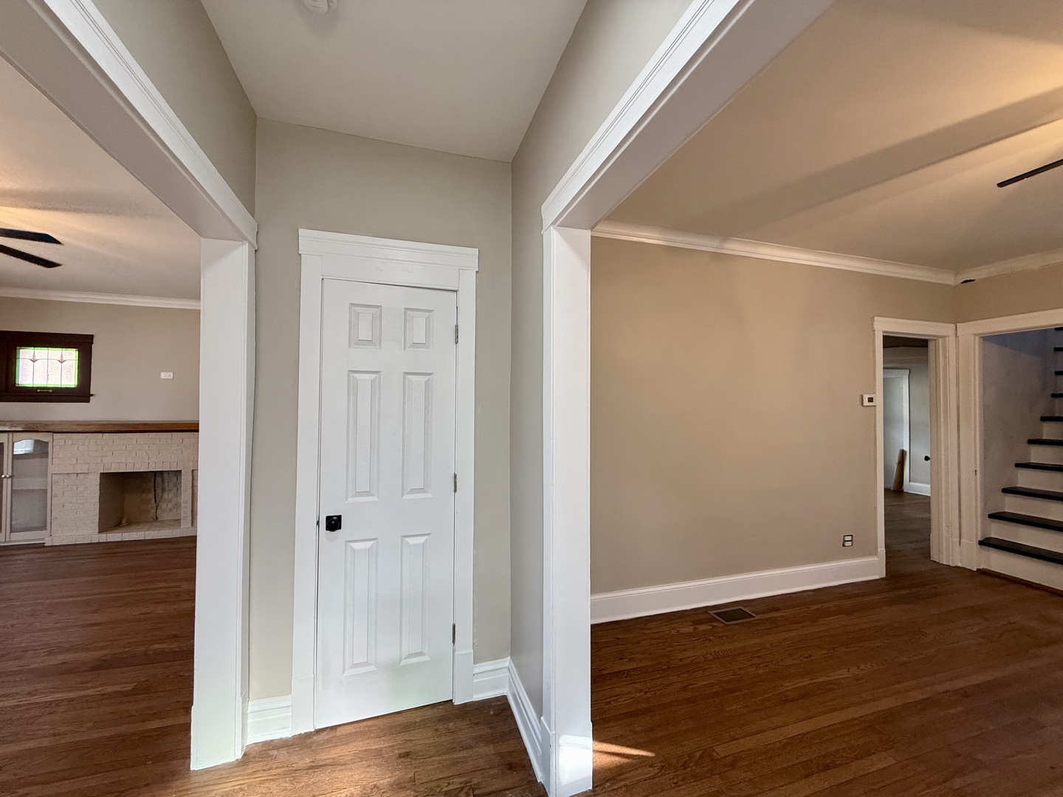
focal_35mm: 14
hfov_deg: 102.1
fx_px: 430
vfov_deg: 85.7
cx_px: 532
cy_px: 398
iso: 160
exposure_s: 1/120
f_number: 2.2
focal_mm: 2.22
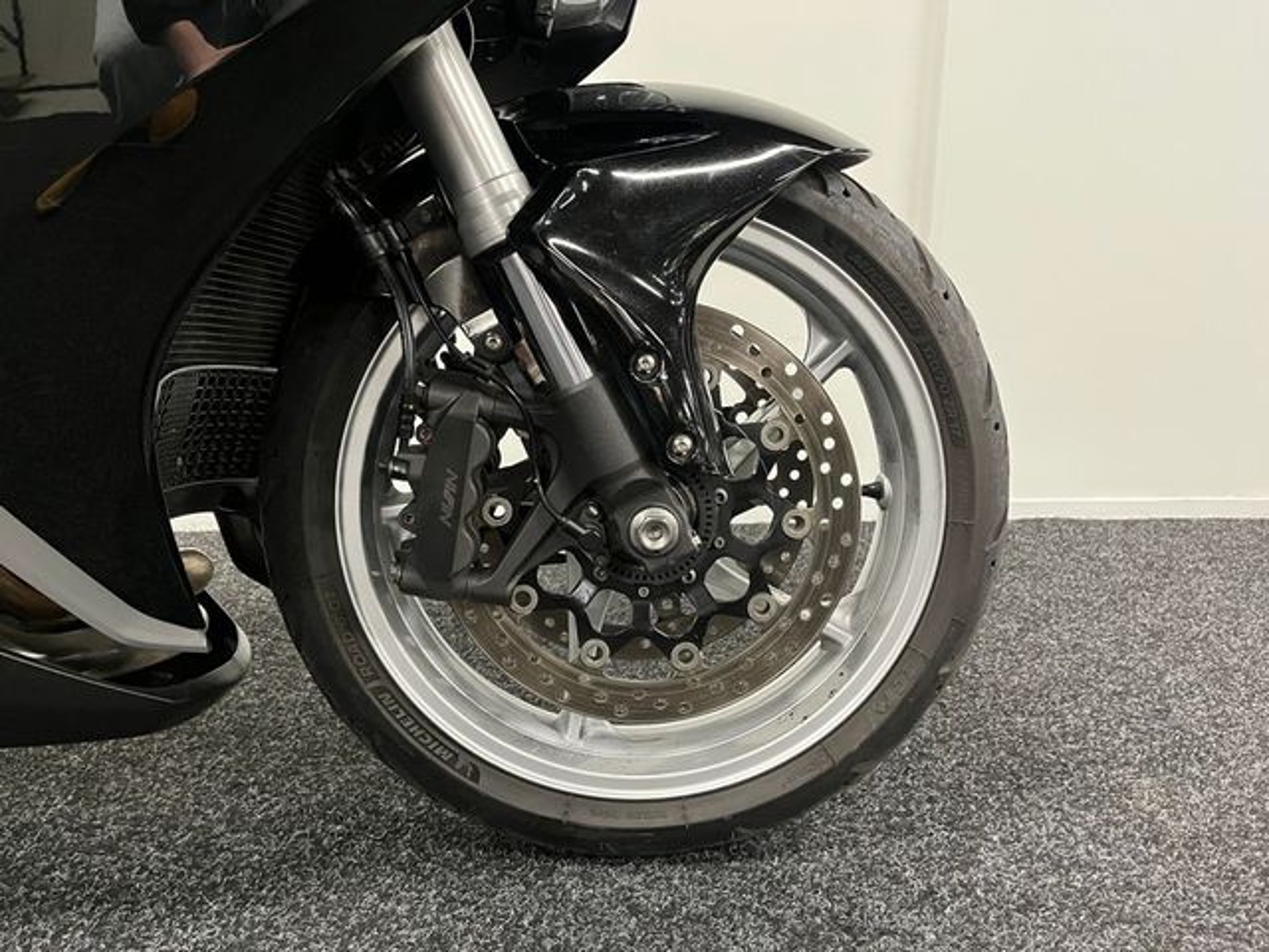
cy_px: 476
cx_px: 634
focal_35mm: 26
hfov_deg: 67.3
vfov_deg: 53.1
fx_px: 953
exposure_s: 1/50
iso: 500
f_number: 1.6
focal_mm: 5.1
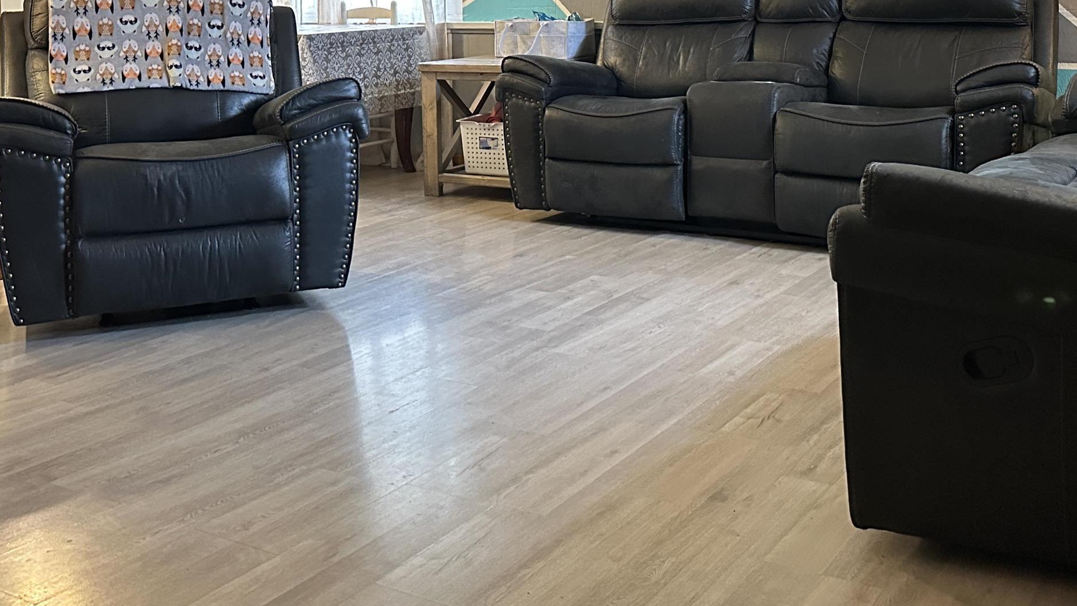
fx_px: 1228
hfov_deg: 47.4
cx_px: 533
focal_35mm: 43
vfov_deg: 26.4
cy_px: 16
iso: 1000
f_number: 1.78
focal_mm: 6.86
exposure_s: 1/40
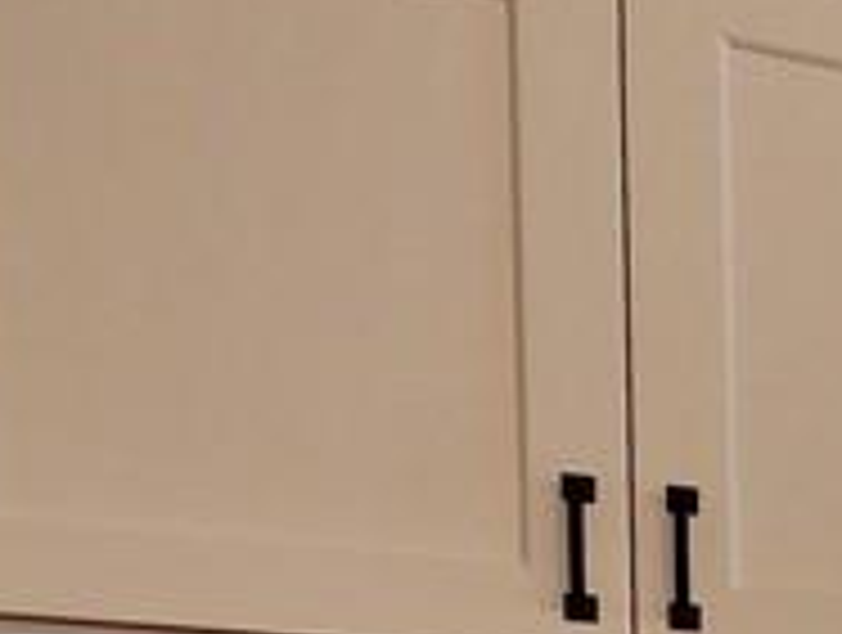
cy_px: 1093
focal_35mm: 71
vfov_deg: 17.4
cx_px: 1977
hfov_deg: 15.5
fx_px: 1730
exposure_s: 1/60
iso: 125
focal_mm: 2.2
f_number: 2.2
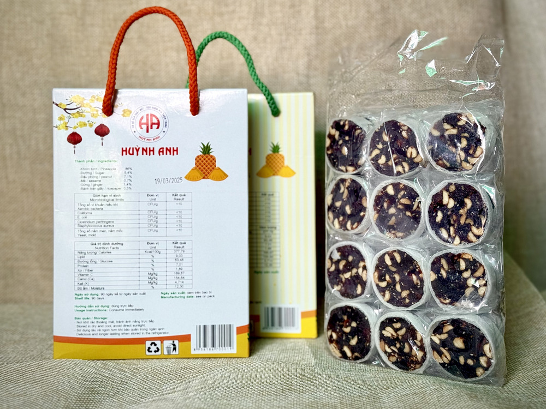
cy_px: 204
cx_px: 273
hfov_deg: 39.7
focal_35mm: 48
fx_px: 757
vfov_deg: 30.3
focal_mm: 6.76
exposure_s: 1/121
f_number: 1.78
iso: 80
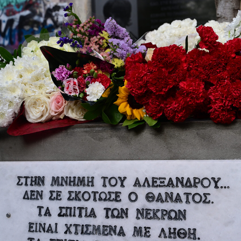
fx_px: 425
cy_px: 121
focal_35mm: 54
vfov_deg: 31.6
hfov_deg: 31.5
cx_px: 145
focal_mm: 42
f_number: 5.6
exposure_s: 1/640
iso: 640
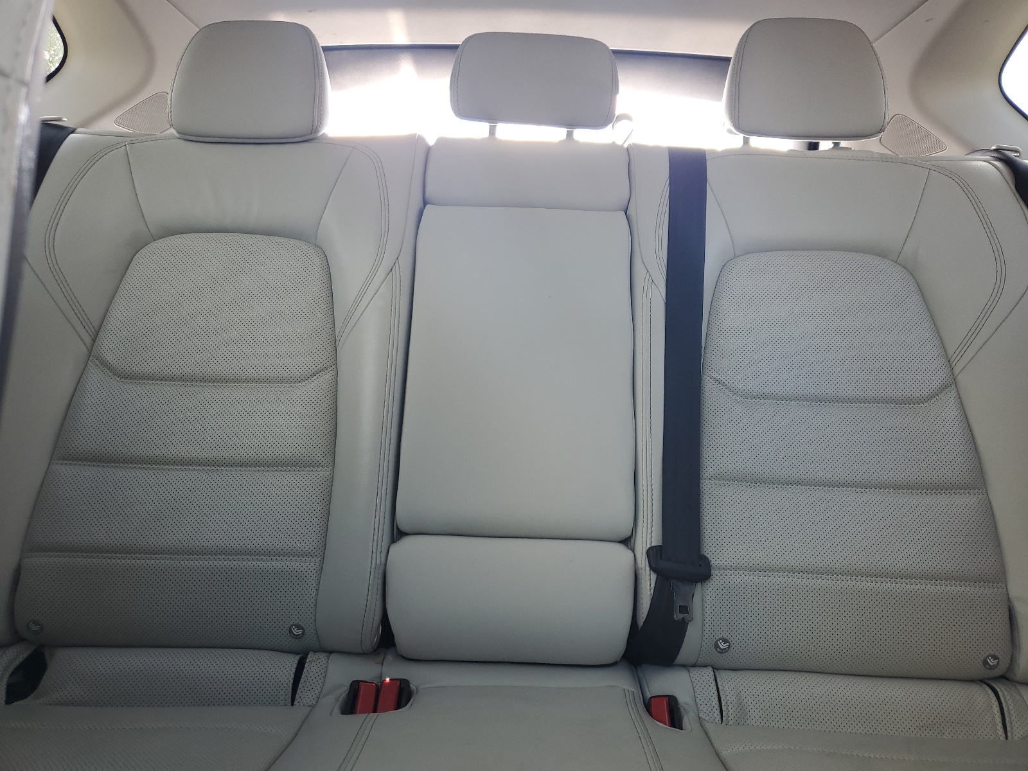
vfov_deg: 53.1
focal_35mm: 26
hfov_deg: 67.3
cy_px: 386
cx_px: 514
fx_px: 772
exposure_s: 1/128
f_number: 1.5
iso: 50
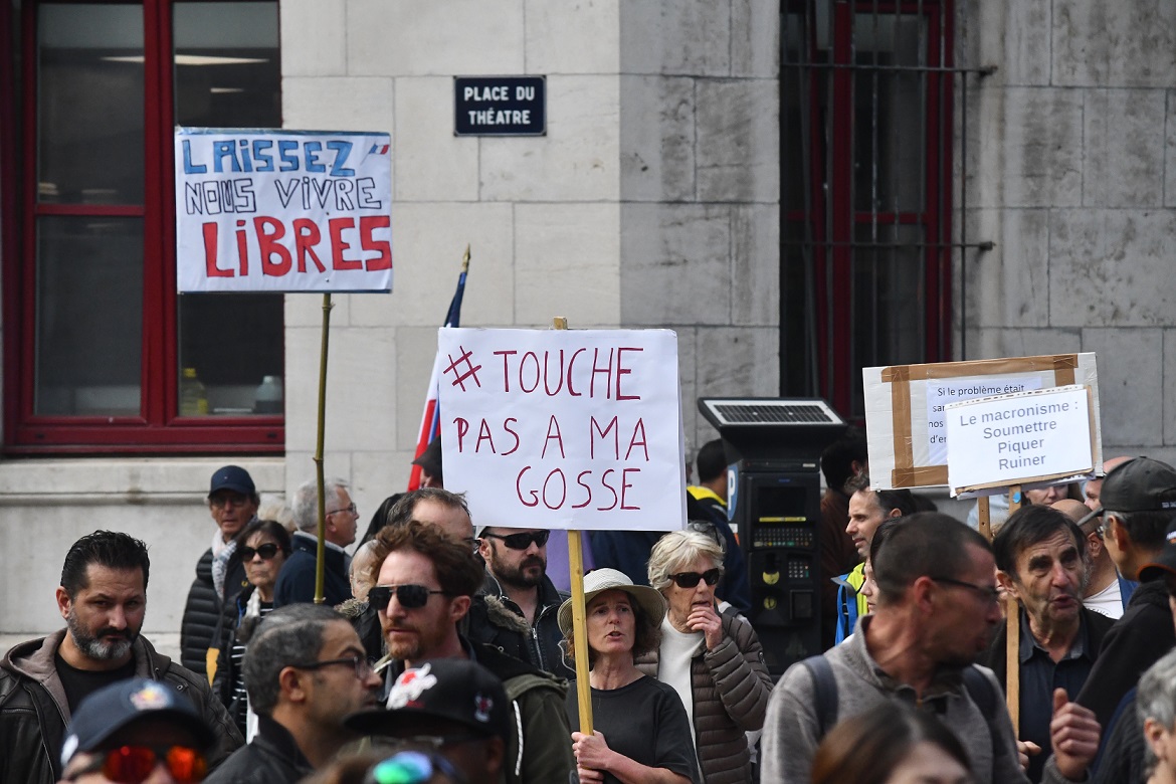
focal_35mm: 202
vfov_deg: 6.8
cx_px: 588
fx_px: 6598
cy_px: 392
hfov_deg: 10.2
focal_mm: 135
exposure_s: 1/4000
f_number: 8
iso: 2500
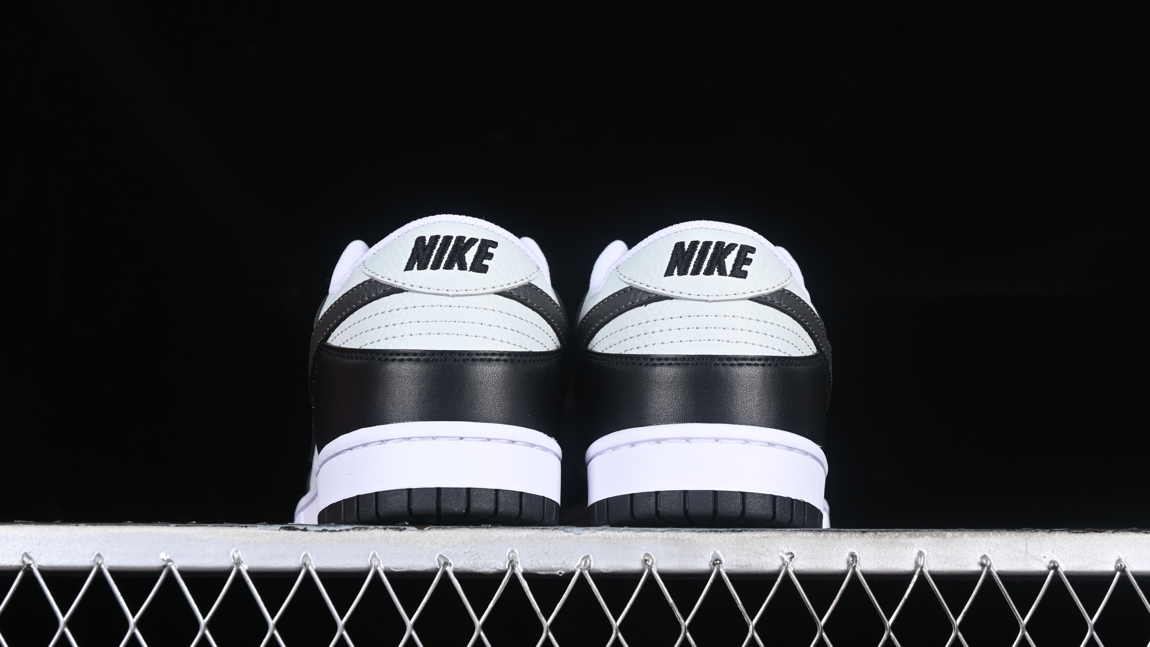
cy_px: 298
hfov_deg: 26.9
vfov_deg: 15.3
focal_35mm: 79
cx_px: 576
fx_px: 2409
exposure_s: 1/80
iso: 160
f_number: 7.1
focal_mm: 50
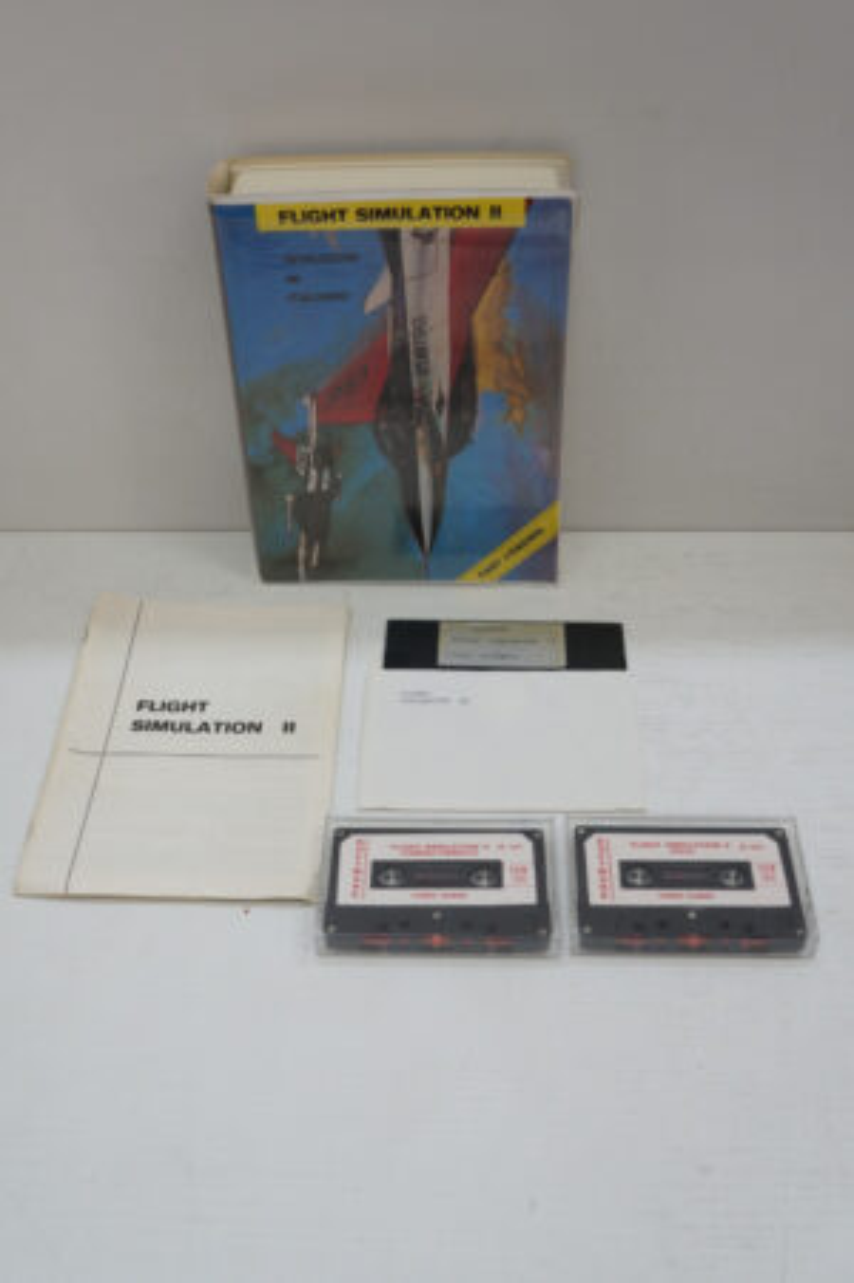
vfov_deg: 62.0
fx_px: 1069
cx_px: 427
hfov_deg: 43.5
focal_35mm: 30
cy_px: 642
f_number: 4.5
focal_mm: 20
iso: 400
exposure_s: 1/60
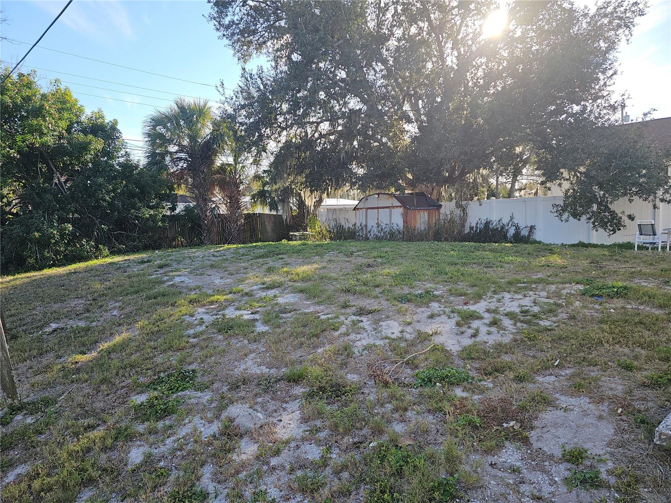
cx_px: 336
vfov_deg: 58.9
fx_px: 446
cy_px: 252
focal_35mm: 23
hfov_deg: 73.9
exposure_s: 1/238
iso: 10
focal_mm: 6.3
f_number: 1.7
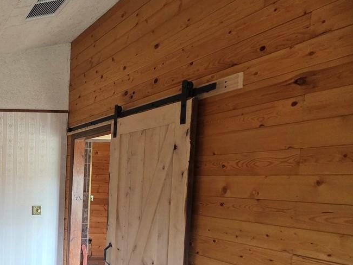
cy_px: 201
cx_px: -71
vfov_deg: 42.7
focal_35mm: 32
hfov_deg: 40.2
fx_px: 326
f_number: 1.9
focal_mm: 2.2
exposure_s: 1/60
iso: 400
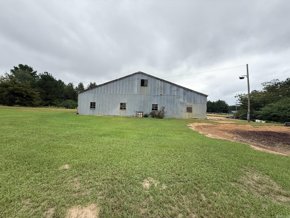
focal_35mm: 14
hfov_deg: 102.1
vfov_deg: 85.7
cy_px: 109
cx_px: 145
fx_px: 117
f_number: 2.2
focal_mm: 2.22
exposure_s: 1/679
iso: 50
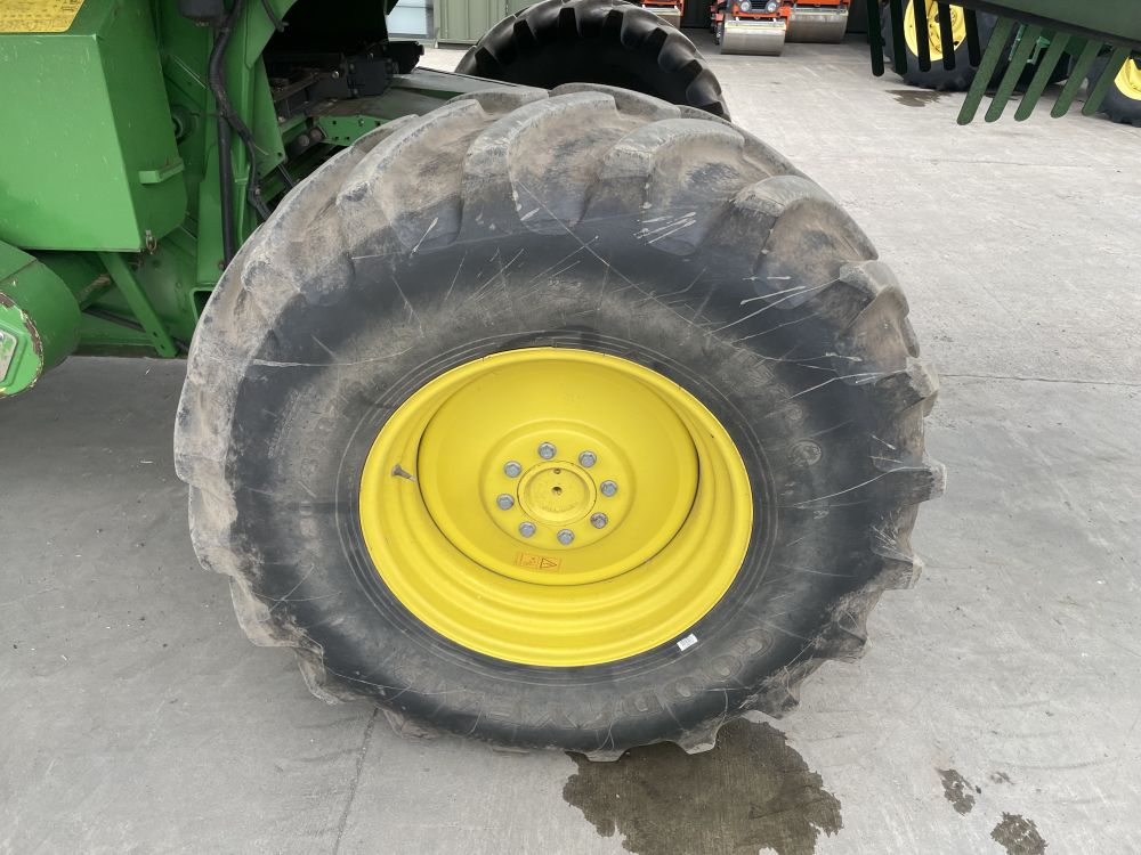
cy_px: 428
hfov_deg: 67.3
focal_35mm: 26
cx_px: 570
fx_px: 857
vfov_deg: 53.1
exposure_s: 1/279
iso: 32
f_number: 1.6
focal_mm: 4.2
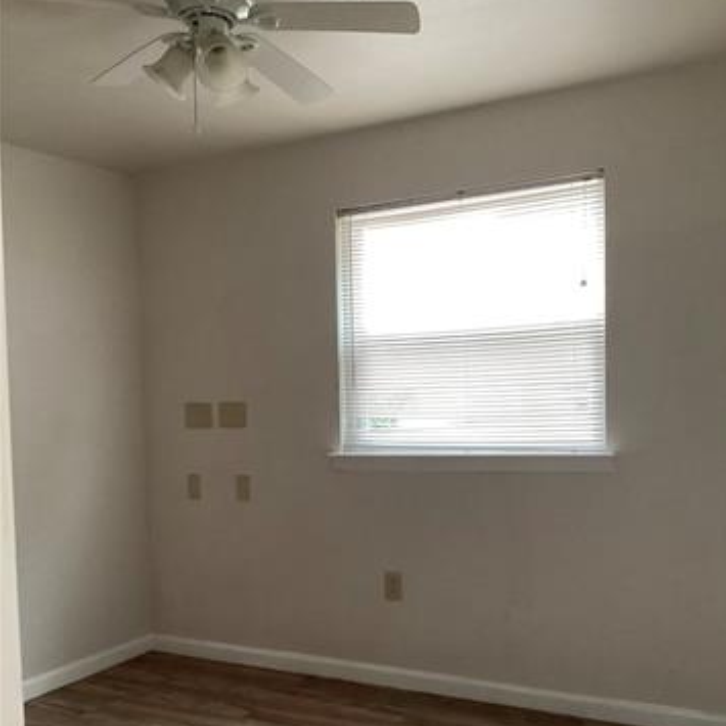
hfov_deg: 44.9
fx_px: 878
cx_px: 366
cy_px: 444
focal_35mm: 37
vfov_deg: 44.6
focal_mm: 3.3
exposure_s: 1/60
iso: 250
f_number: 2.4
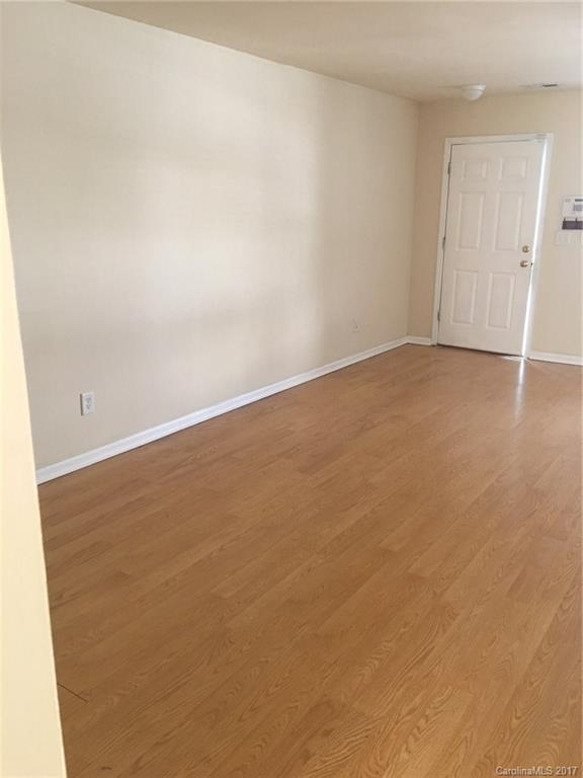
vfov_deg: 61.7
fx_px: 651
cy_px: 389
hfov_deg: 48.2
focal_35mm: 29
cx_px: 292
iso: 64
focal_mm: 4.15
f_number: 2.2
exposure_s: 1/15
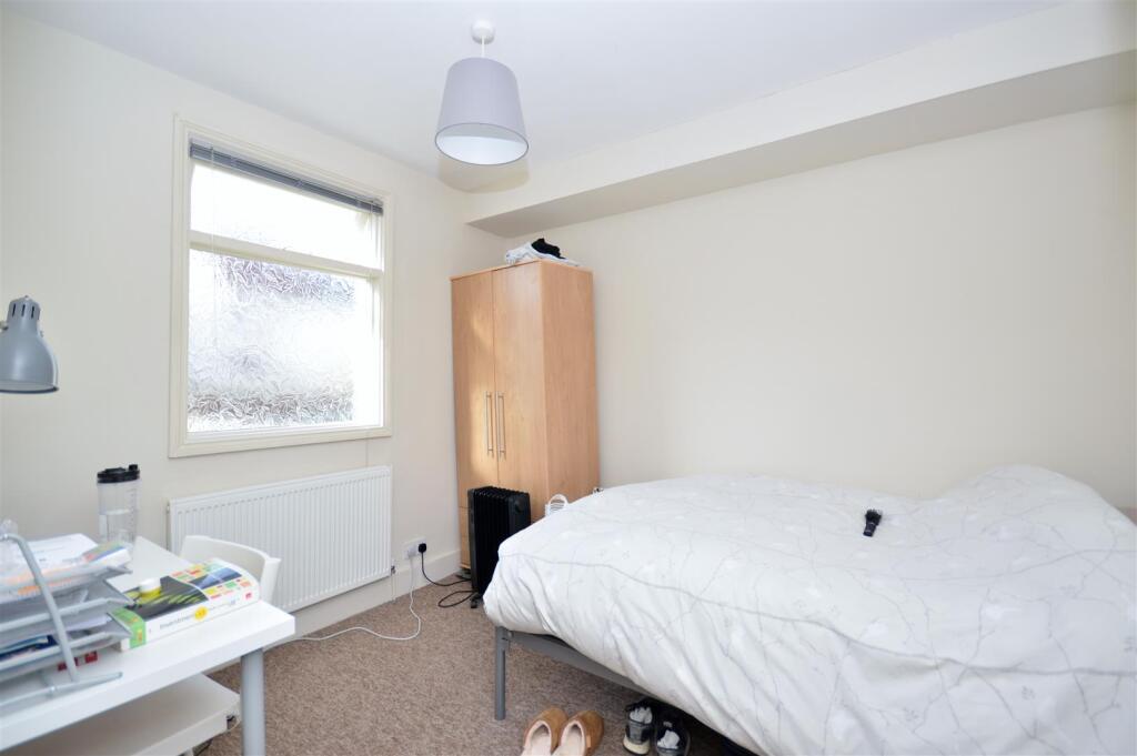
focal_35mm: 15
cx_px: 568
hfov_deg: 100.4
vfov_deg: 77.2
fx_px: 473
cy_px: 378
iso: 100
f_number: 5
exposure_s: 1/80
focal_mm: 10
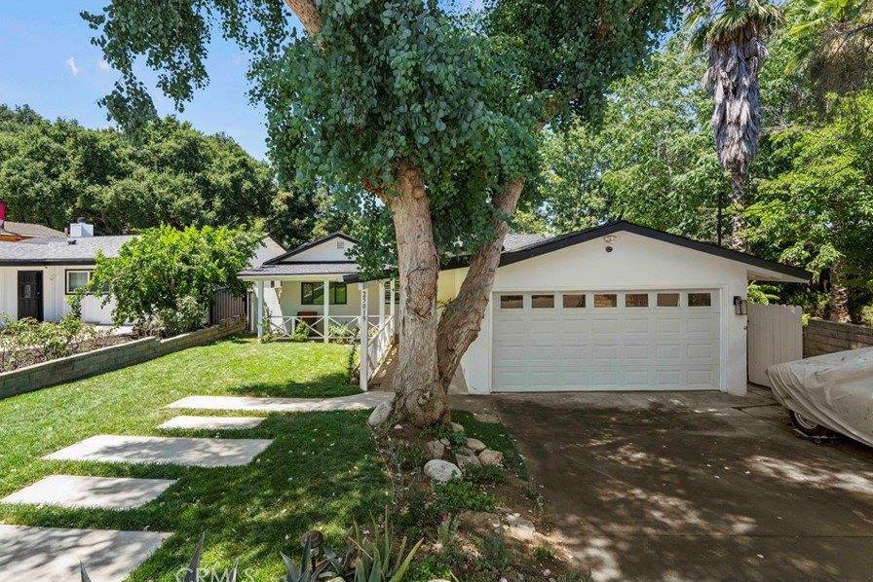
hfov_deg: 96.7
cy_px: 258
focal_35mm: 16
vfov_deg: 73.5
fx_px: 388
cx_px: 421
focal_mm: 14
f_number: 8
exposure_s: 1/200
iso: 320
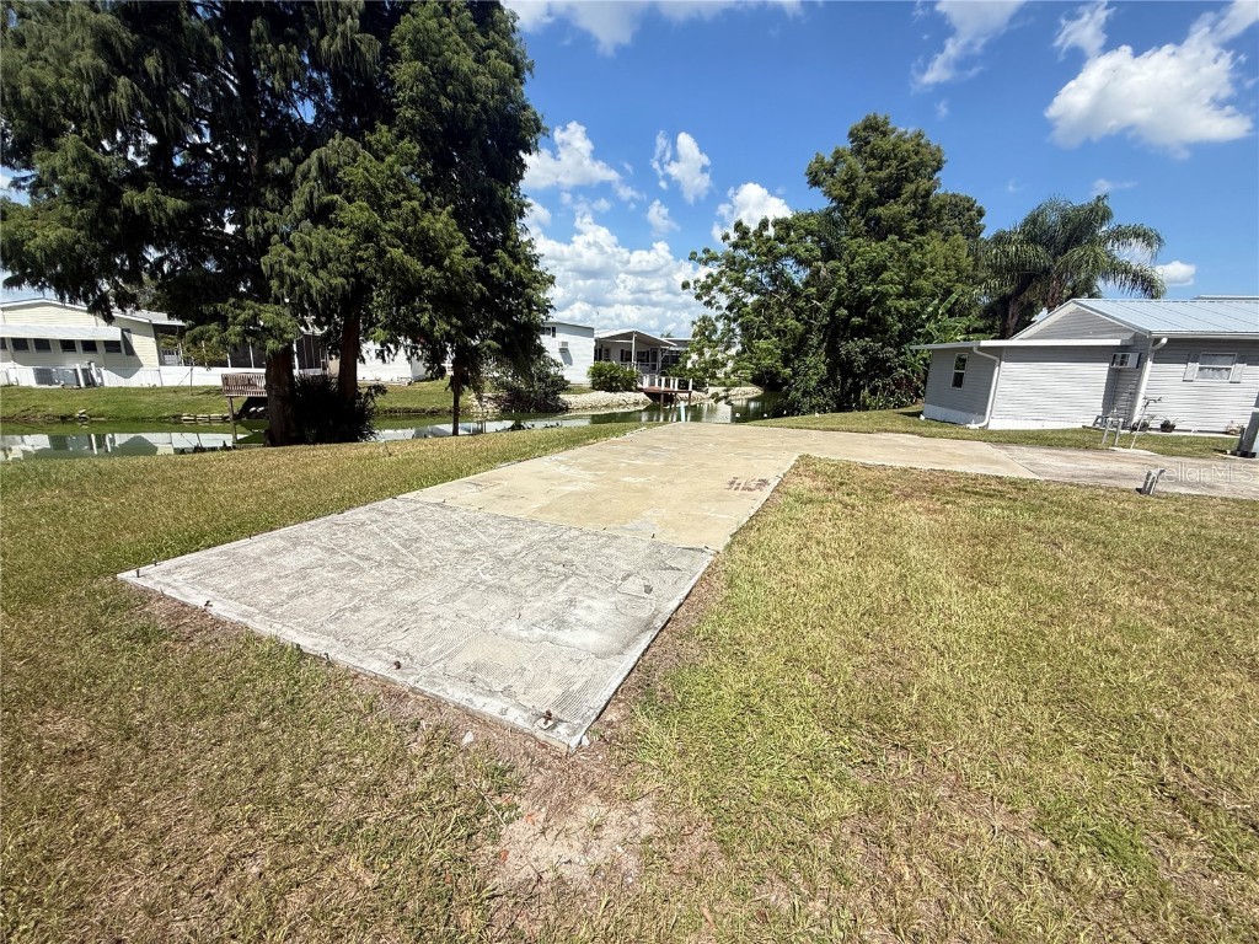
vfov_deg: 85.7
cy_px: 472
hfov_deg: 102.1
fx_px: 509
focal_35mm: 14
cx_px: 630
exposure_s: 1/1961
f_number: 2.2
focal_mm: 2.22
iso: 50
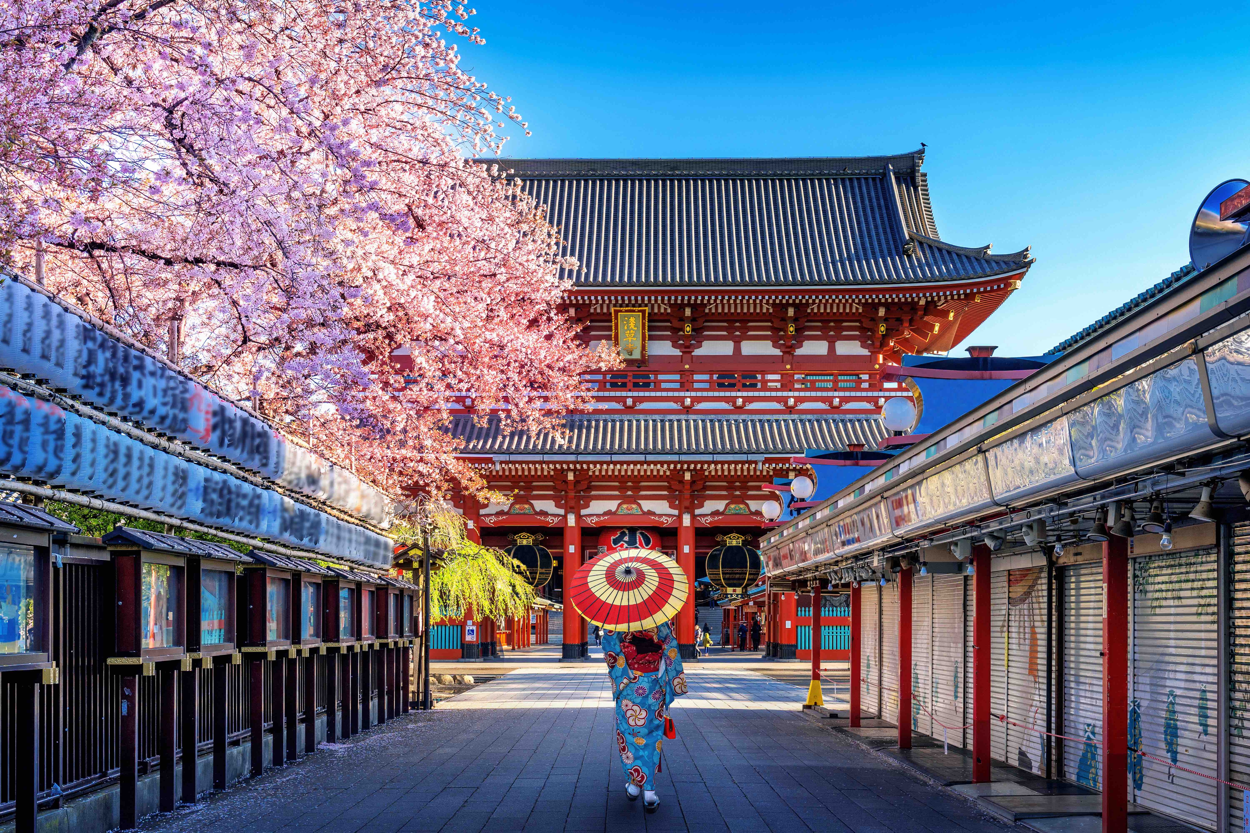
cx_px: 625
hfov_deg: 44.5
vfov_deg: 30.5
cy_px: 416
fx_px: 1528
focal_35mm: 44
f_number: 9
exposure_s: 1/80
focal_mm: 44
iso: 100
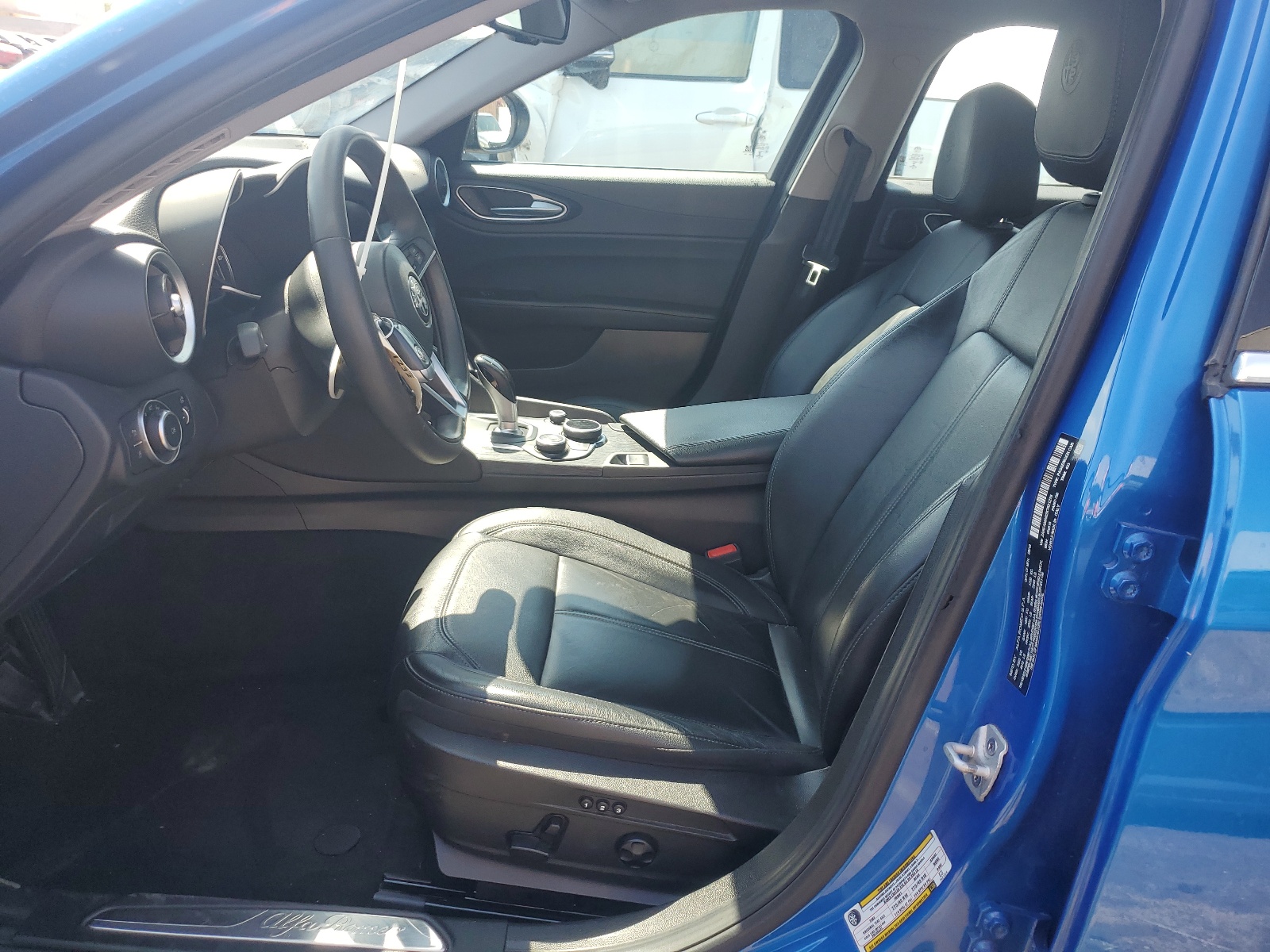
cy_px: 476
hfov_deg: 67.3
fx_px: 954
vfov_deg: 53.1
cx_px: 635
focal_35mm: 26
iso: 50
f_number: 1.5
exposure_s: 1/455
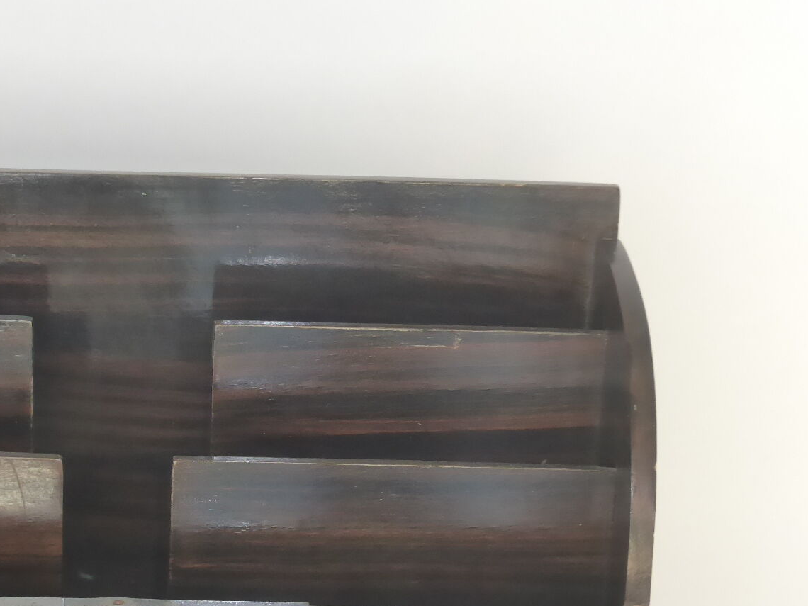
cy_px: 475
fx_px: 2264
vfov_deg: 15.2
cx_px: 130
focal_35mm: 97
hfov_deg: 20.0
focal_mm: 9.7
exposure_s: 1/60
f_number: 4.6
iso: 250
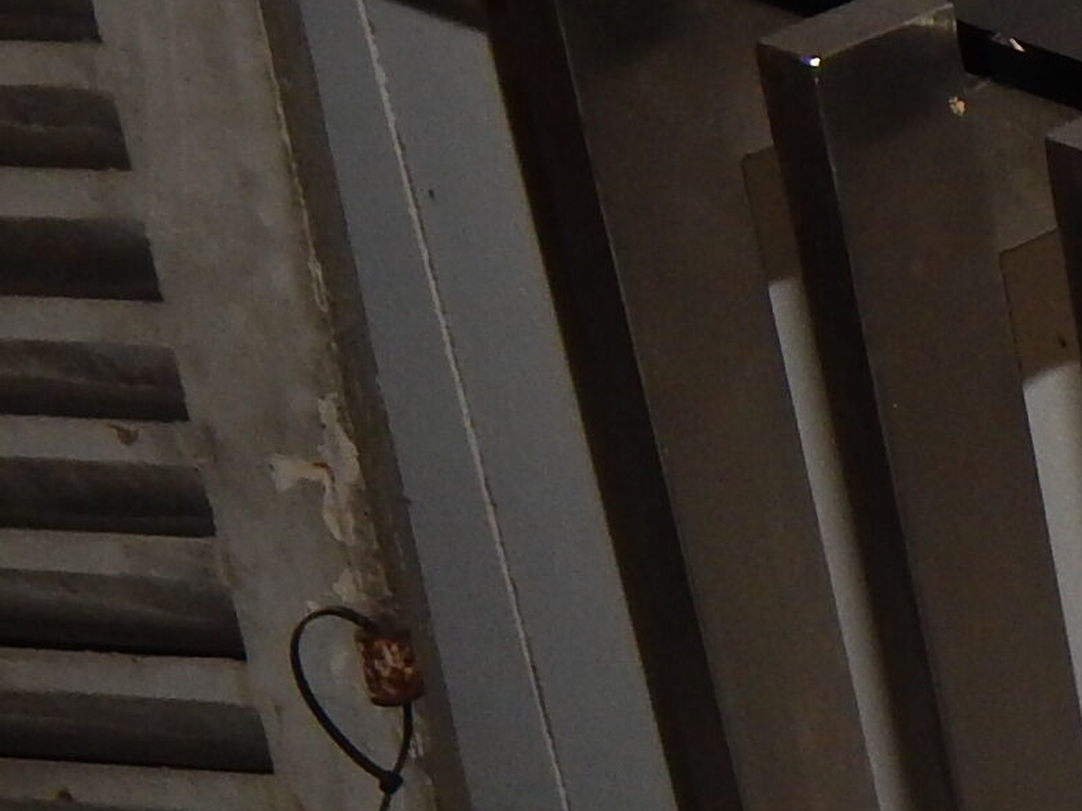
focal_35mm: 141
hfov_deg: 12.5
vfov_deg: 10.2
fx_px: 4407
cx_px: 2112
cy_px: 1137
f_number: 3.3
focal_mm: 6.1
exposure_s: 1/30
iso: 200
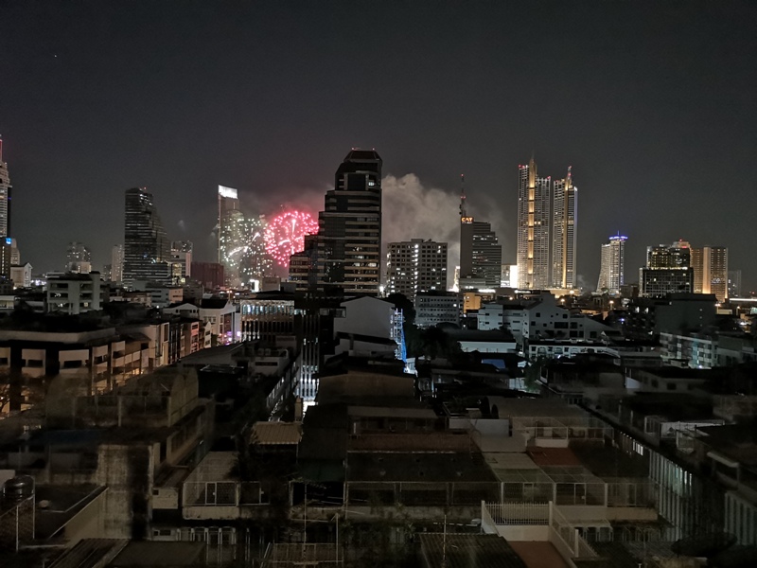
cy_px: 284
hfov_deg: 65.3
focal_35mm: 27
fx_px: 590
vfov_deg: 51.4
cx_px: 378
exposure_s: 1/16.7
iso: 5000
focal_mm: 3.95
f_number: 1.8
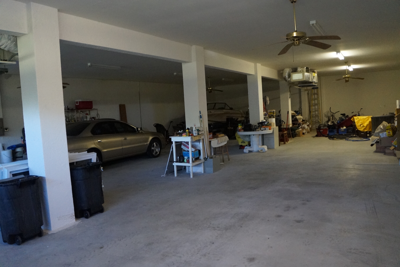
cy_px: 134
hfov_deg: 67.4
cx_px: 200
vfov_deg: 47.9
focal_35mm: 27
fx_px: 300
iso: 3200
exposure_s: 1/125
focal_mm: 18
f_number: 3.5
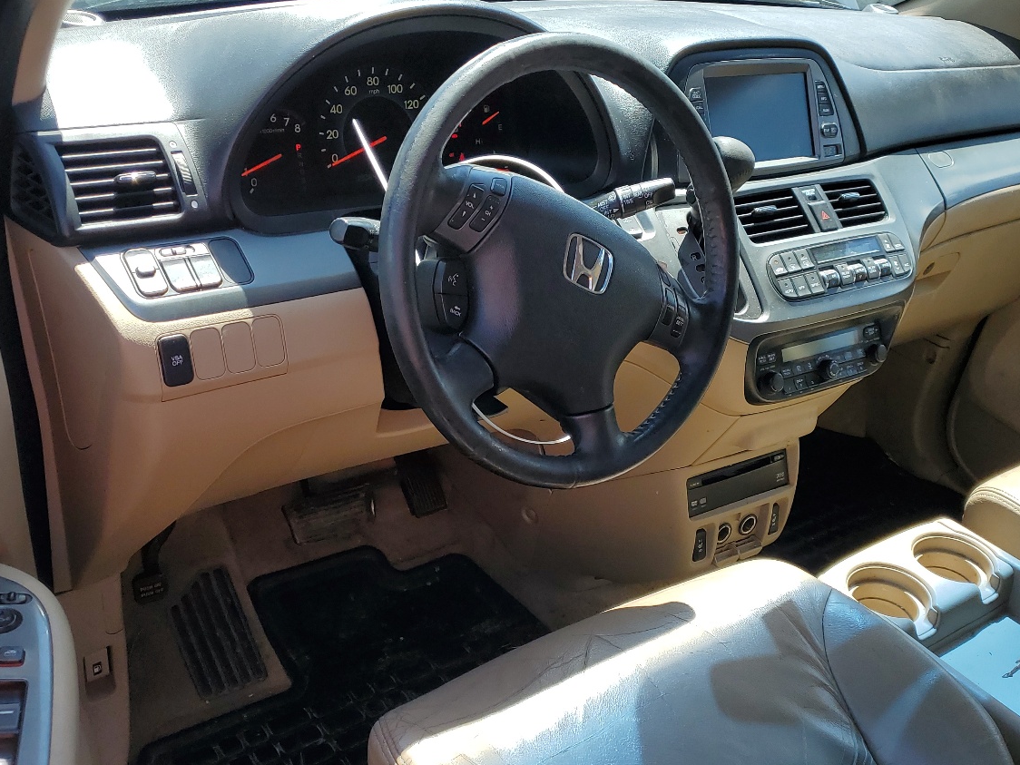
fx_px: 1090
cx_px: 534
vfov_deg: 38.1
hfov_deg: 50.1
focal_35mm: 37
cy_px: 526
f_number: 1.5
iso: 50
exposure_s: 1/769
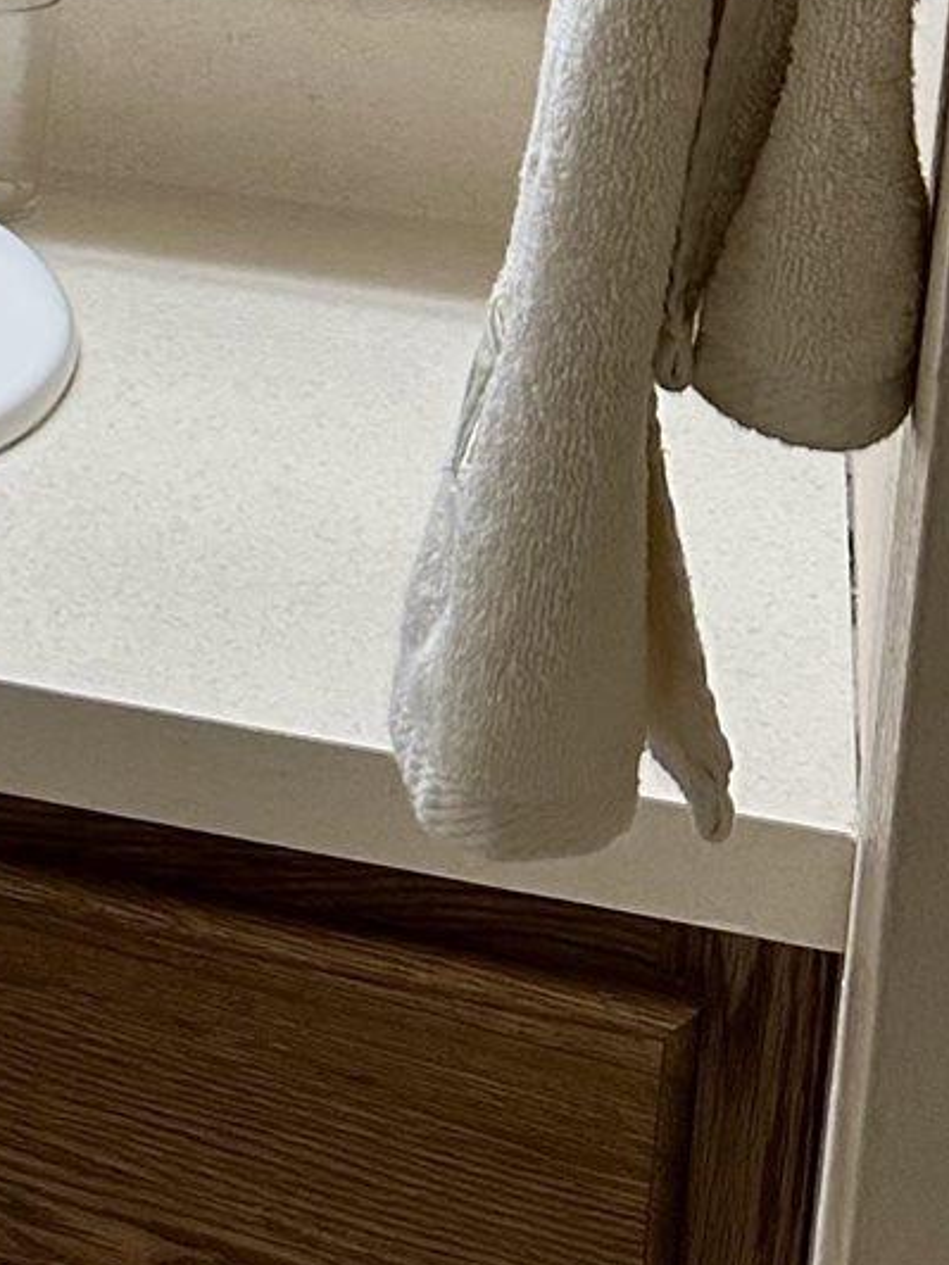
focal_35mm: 104
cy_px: -378
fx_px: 3802
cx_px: -1020
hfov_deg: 12.4
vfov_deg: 17.7
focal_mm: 6.86
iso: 160
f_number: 1.78
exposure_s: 1/120
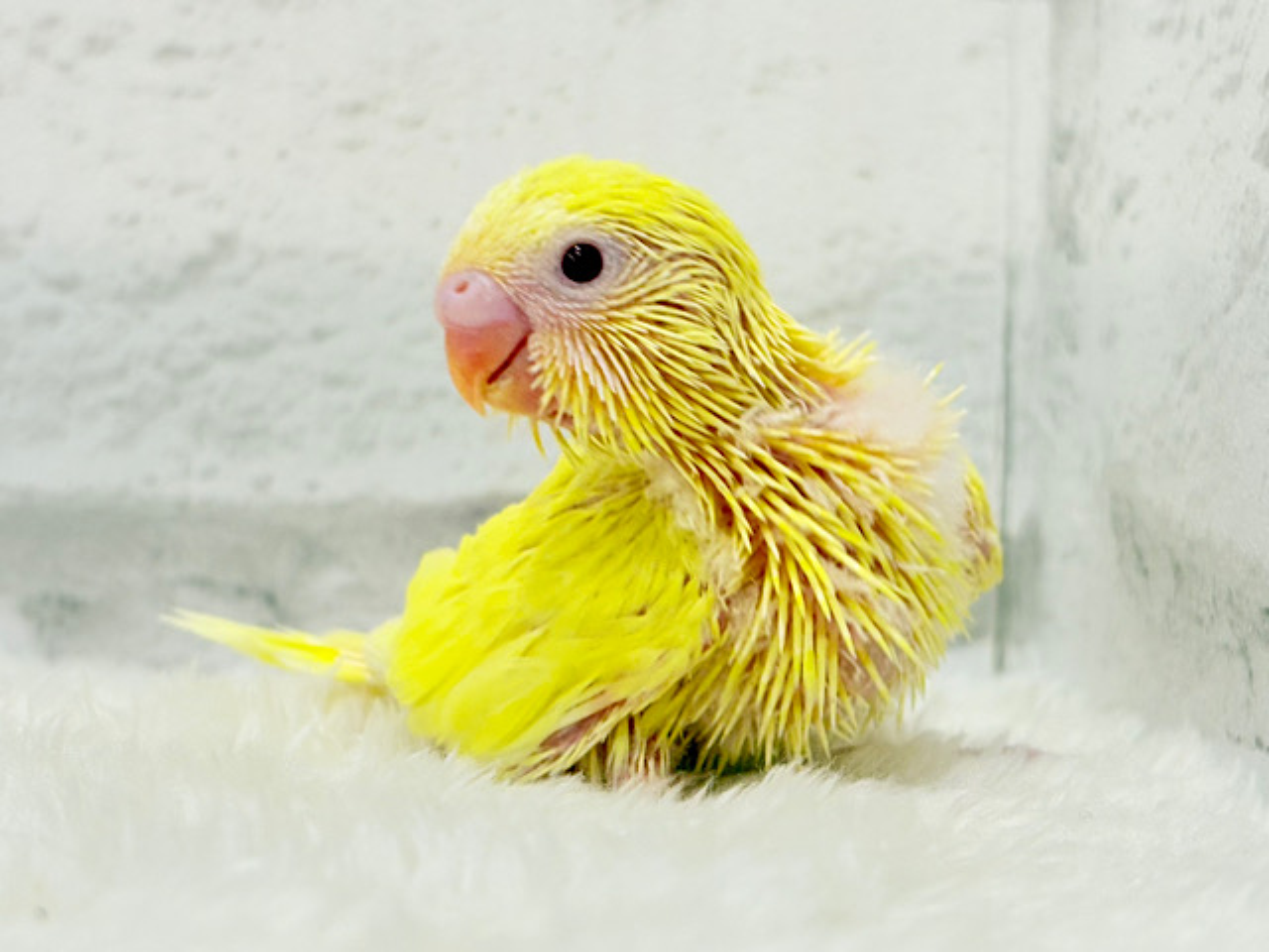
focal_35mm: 52
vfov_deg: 28.0
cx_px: 634
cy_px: 476
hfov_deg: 36.8
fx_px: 1906
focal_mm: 5.96
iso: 32
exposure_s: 1/50
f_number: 1.6
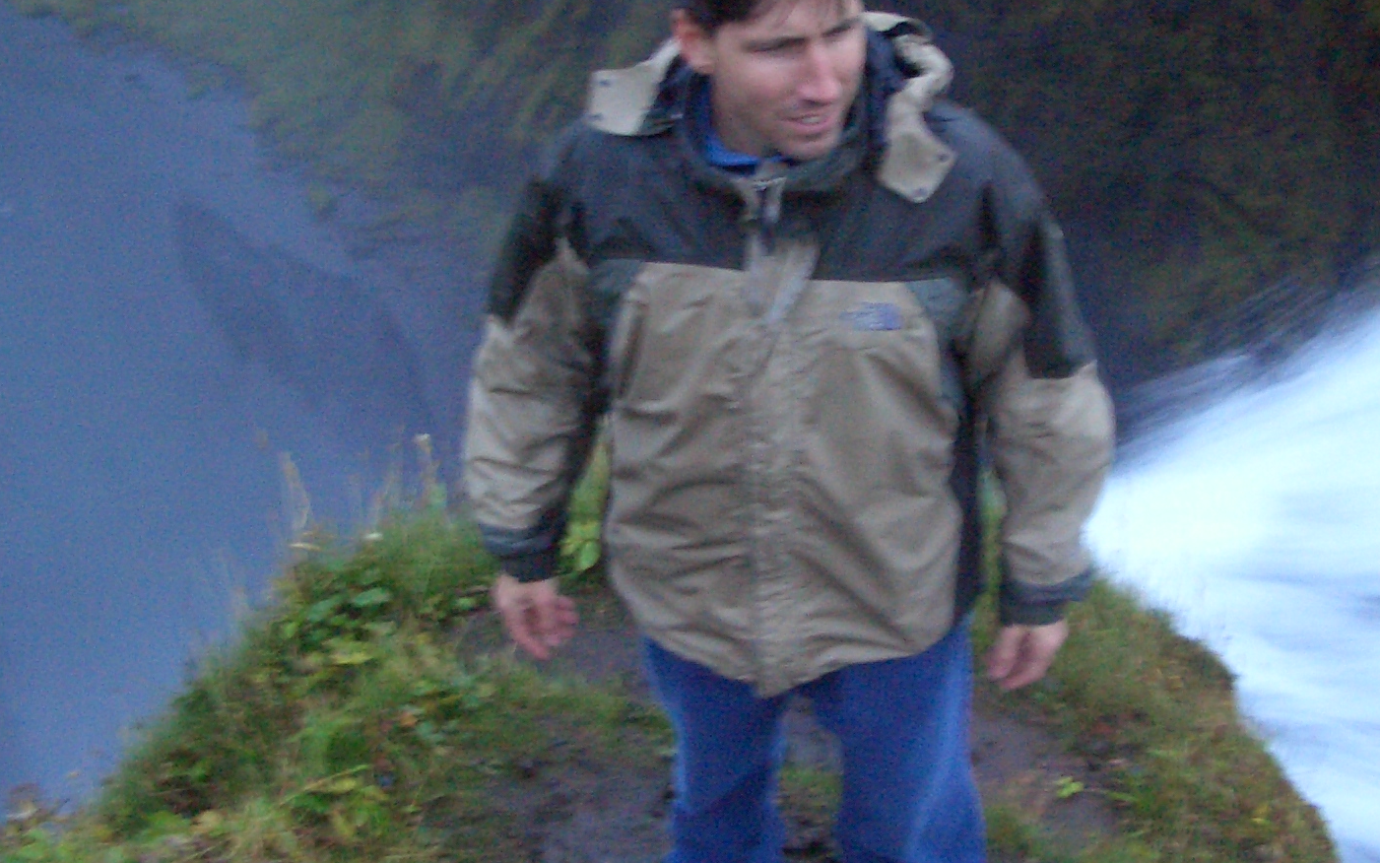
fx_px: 2294
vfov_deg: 21.3
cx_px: 777
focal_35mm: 61
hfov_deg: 33.4
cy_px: 365
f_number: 2.6
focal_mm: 5.8
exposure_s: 1/8
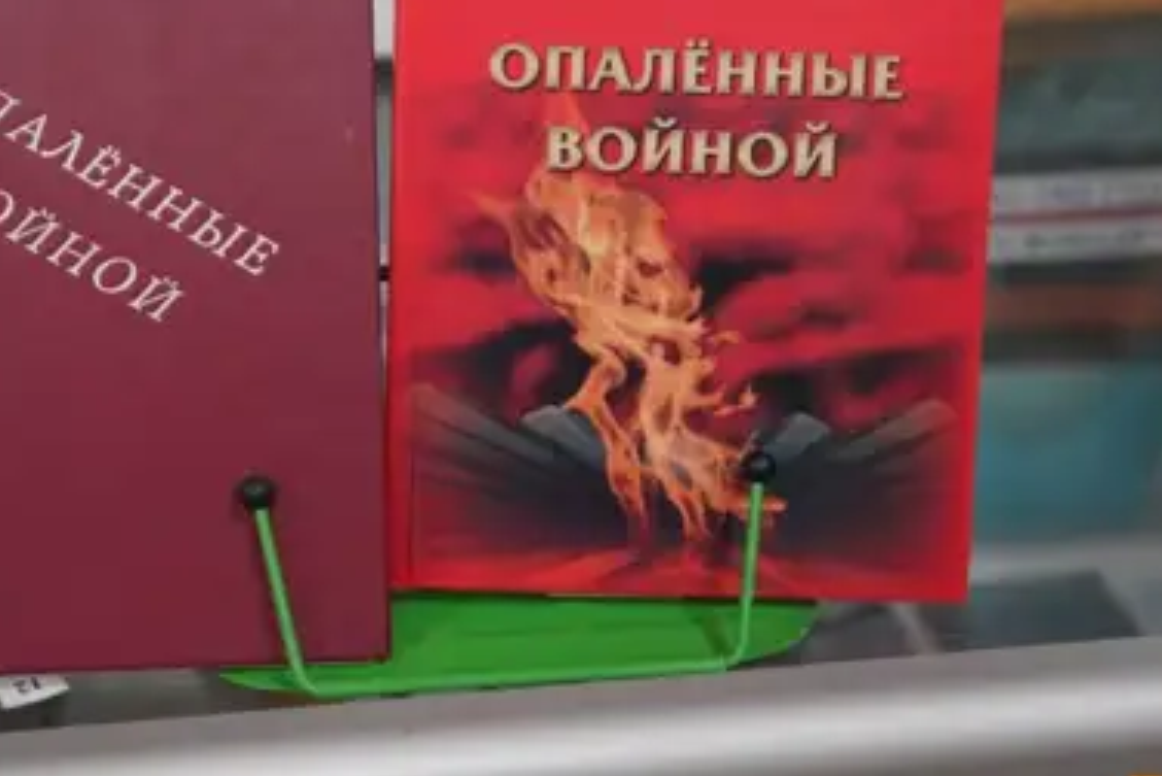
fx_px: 1970
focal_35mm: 61
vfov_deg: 22.1
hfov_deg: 32.6
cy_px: 215
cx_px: 386
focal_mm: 37
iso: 4000
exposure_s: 1/160
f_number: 4
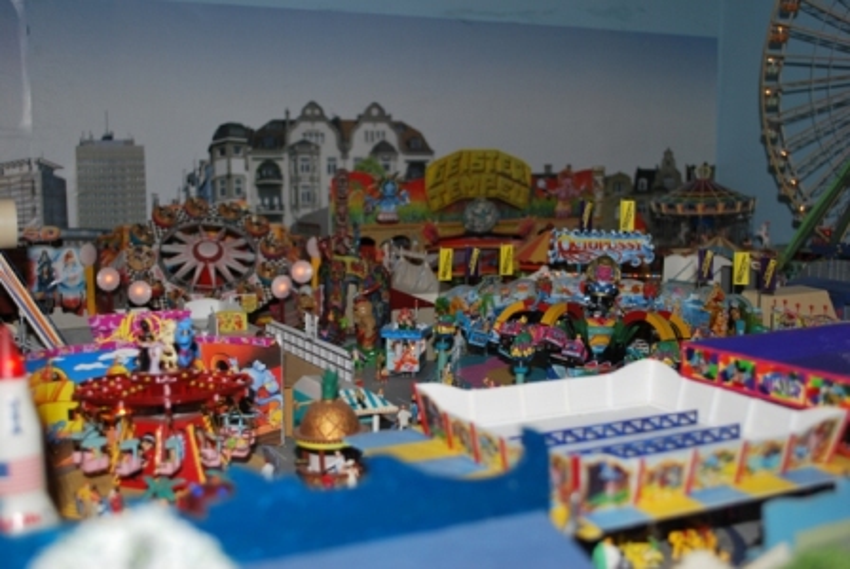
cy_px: 284
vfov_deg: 32.0
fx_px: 993
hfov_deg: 46.3
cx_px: 425
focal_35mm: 42
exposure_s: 1/125
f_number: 4.5
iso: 100
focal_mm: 28
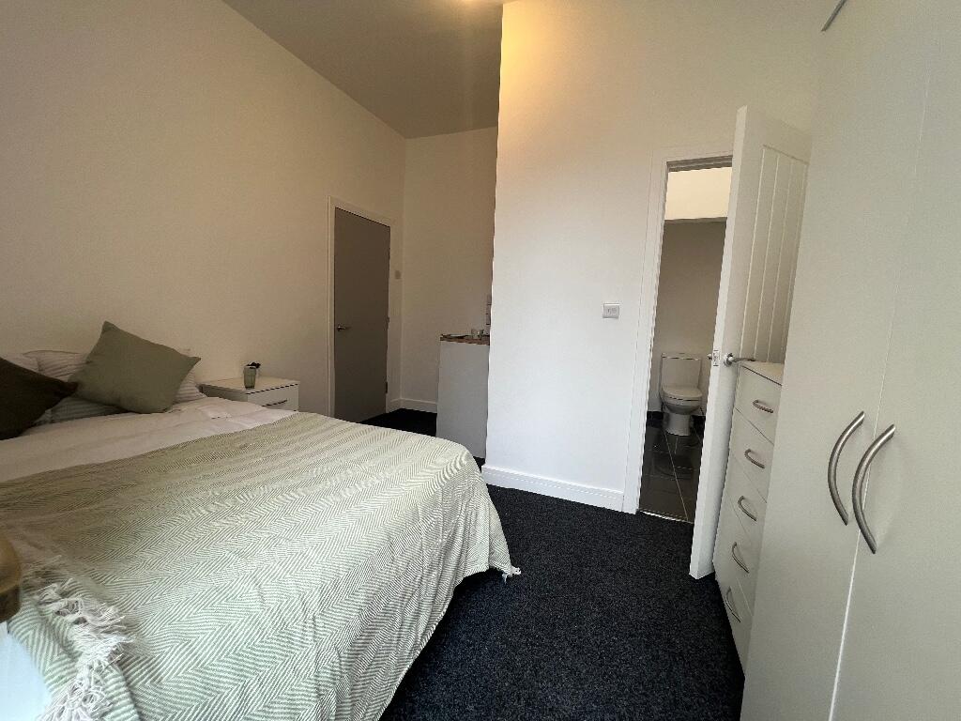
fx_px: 361
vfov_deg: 89.9
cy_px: 360
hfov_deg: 106.2
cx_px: 480
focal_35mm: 13
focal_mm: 1.57
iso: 50
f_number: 1.8
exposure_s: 1/99
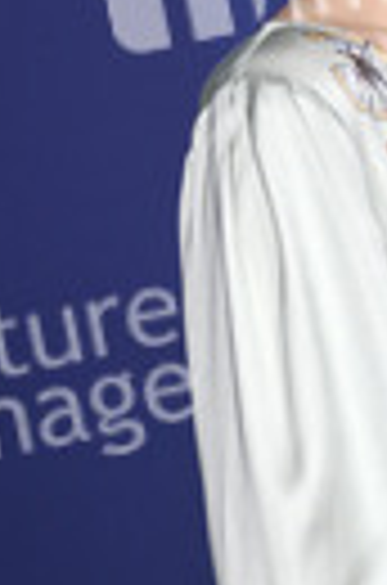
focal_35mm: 358
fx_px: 5803
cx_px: 454
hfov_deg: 3.8
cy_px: 171
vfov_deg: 5.8
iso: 800
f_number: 5.6
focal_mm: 116
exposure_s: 1/250
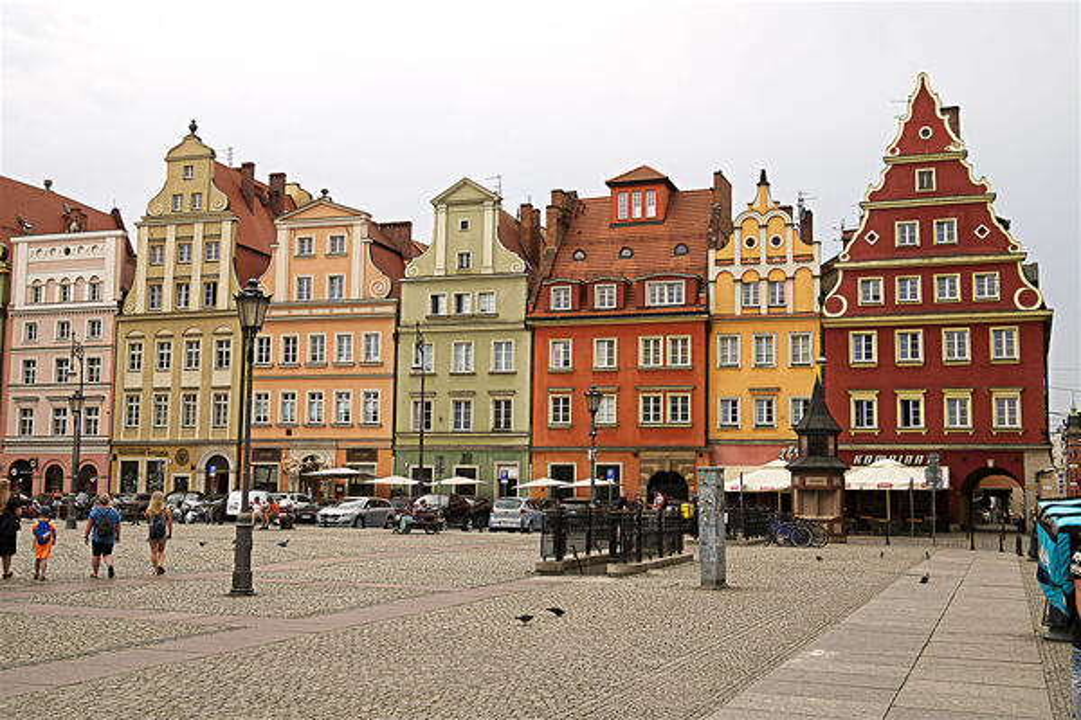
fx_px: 1201
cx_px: 540
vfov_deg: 33.4
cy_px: 360
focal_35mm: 40
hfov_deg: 48.5
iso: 250
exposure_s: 1/320
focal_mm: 40
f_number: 8
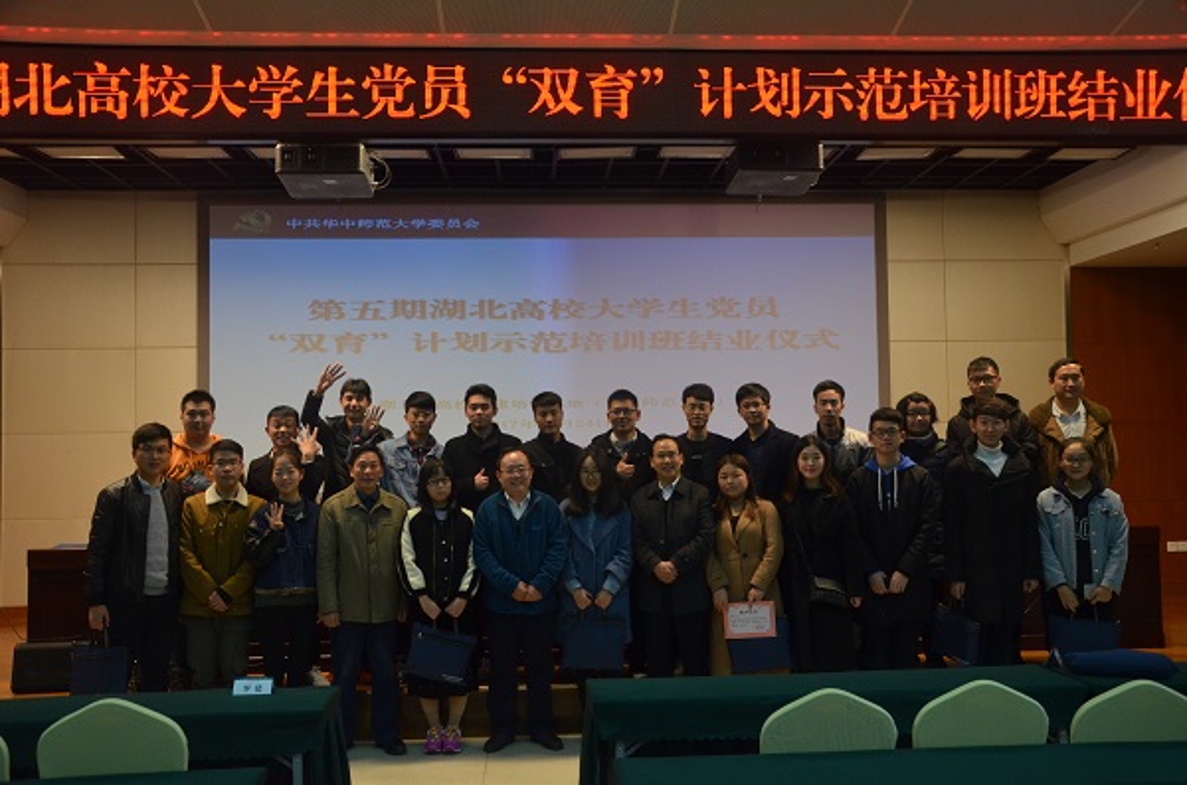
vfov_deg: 36.7
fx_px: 1184
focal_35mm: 36
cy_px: 392
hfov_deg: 53.2
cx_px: 594
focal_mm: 24
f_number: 5.6
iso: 1250
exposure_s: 1/125
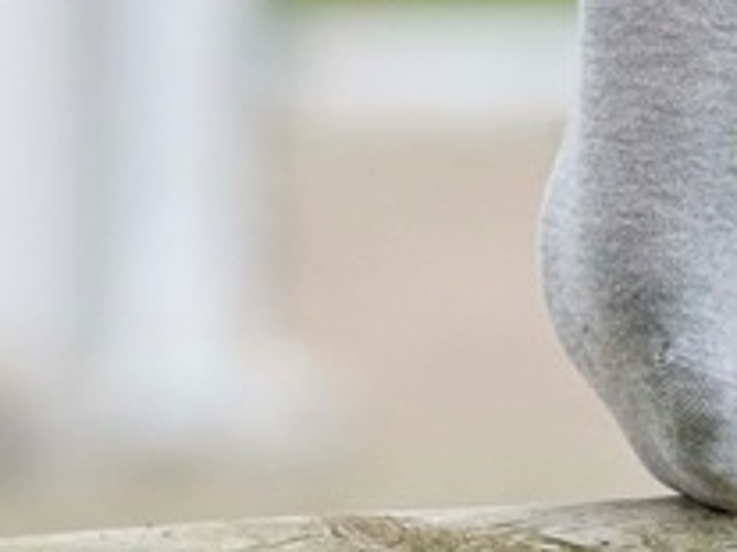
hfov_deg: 1.7
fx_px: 25343
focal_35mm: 1191
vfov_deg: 1.2
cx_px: 1182
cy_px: -490
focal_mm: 166.9
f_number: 4
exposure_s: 1/500
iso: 640
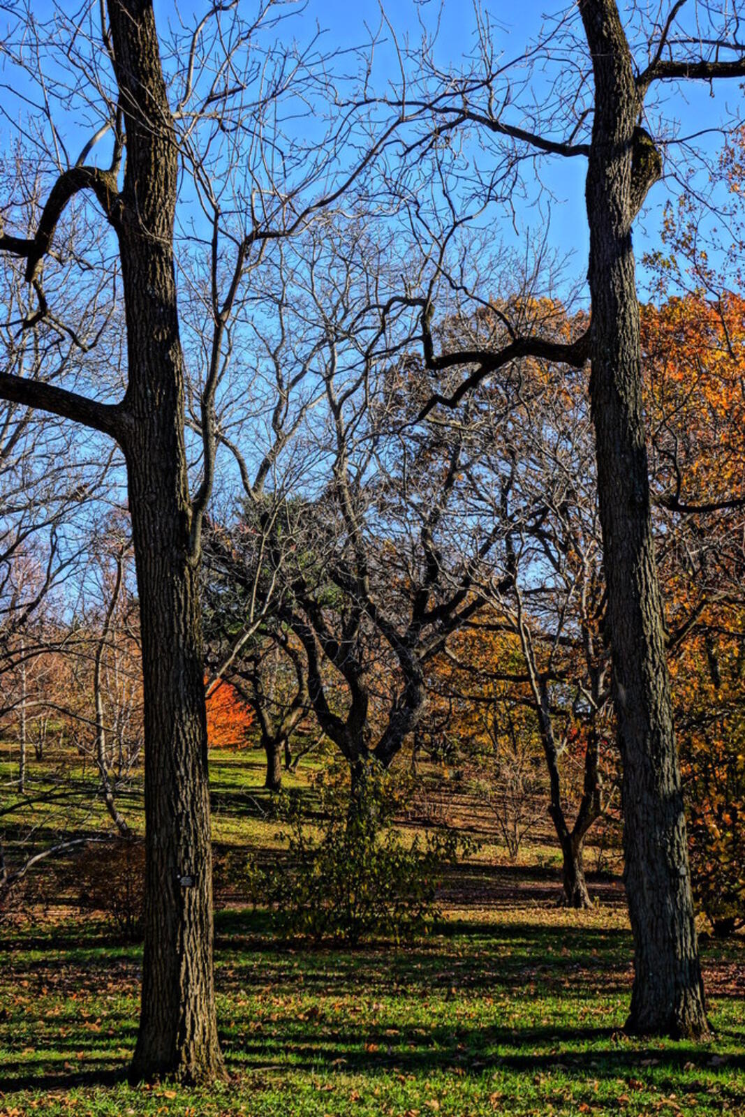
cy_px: 558
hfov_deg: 23.4
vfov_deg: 34.5
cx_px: 372
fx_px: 1800
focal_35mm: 58
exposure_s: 1/160
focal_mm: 39
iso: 100
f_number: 7.1
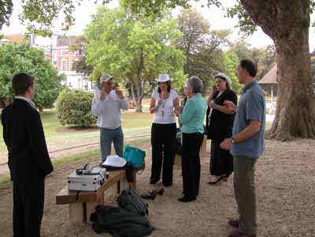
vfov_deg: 41.8
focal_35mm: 34
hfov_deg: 54.0
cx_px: 158
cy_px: 118
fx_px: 309
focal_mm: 8.9
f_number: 3.2
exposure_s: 1/58.8
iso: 100
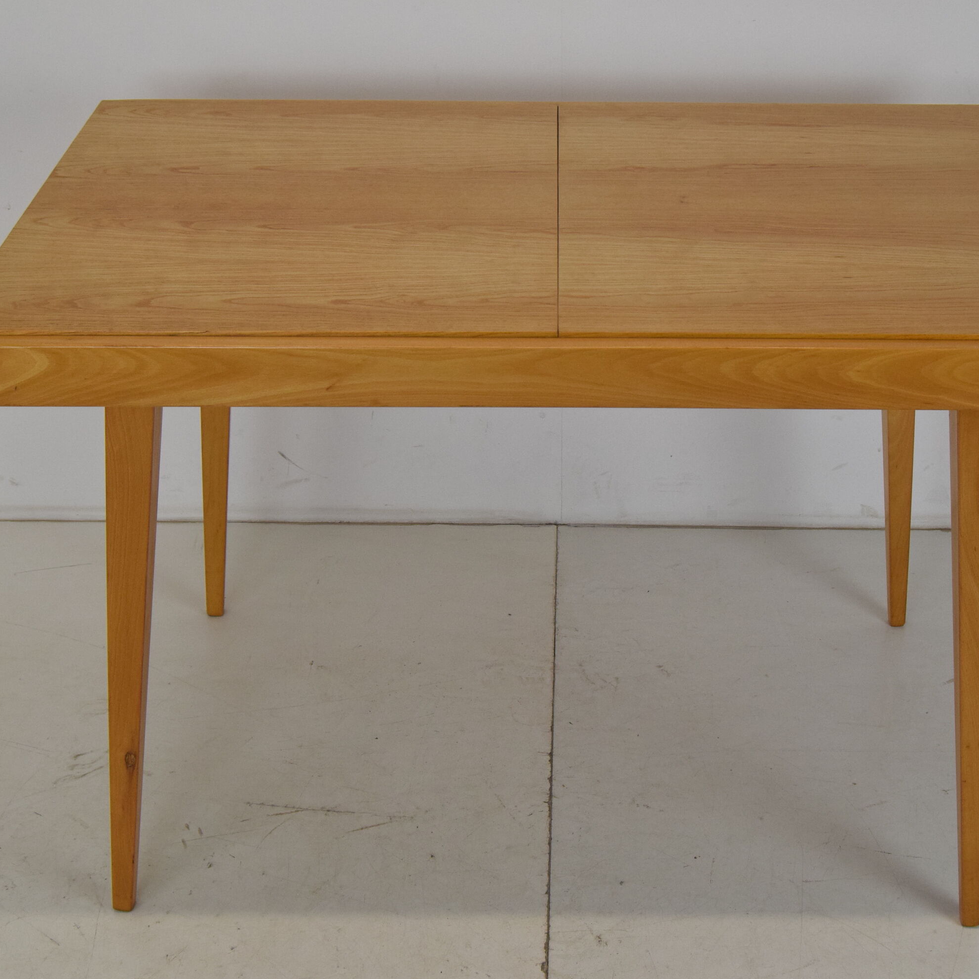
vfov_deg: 28.8
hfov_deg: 28.7
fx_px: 1908
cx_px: 557
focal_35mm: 60
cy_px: 488
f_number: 8
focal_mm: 31
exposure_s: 1/250
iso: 1600
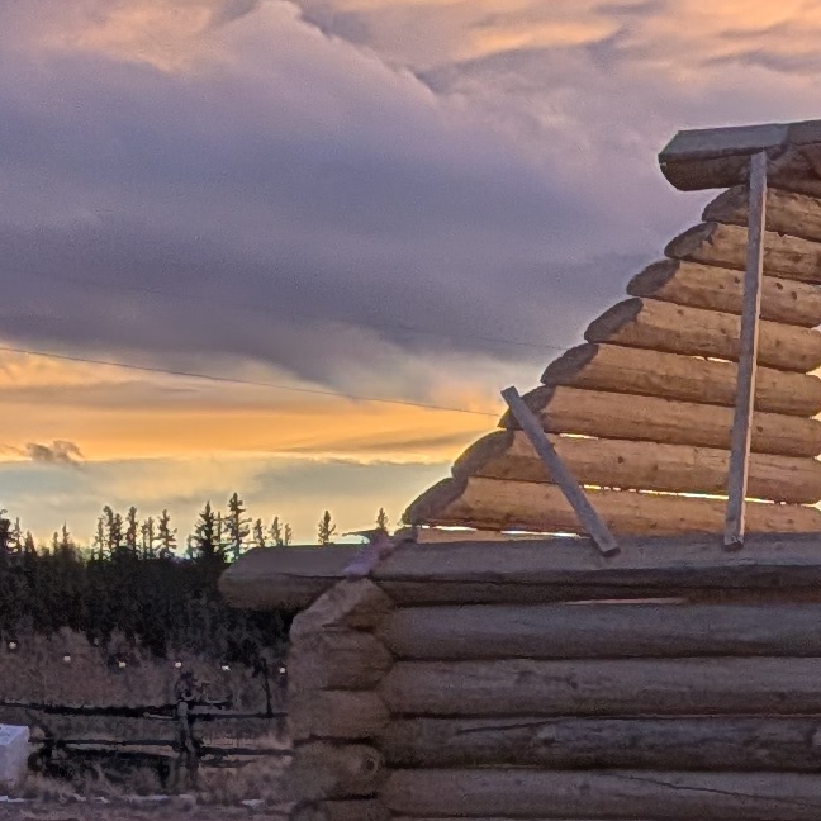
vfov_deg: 13.2
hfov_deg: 11.2
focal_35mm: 131
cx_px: 1975
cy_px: 755
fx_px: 3515
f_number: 1.7
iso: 22
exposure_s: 1/2506
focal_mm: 4.53
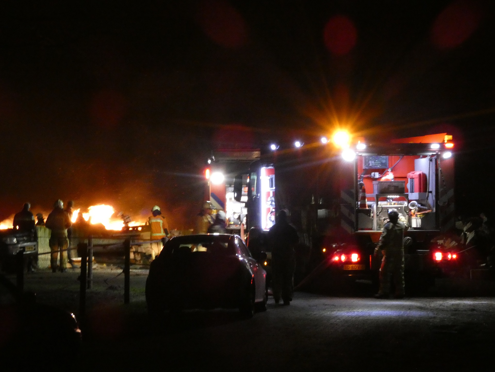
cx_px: 248
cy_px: 186
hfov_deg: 13.4
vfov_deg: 10.1
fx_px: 2102
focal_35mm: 147
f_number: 5.4
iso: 1600
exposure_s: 1/10
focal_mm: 26.3
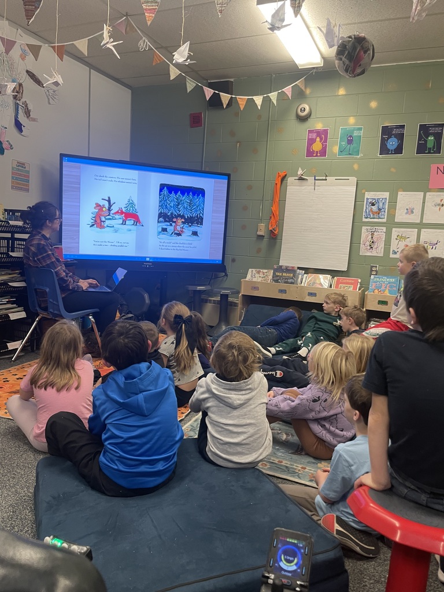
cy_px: 296
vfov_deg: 67.3
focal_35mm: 26
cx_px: 222
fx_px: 445
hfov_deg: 53.1
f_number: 1.6
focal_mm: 4.2
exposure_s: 1/60
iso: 100
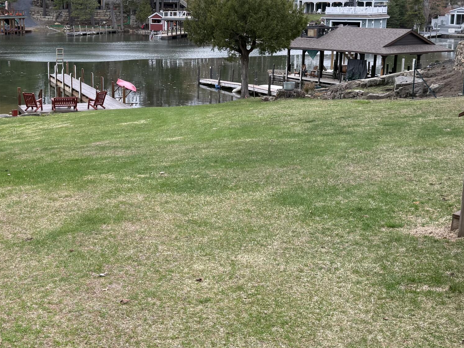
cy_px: 125
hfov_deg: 39.4
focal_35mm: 48
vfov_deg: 30.1
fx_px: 643
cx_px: 173
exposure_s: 1/637
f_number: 1.78
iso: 100
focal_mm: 6.76
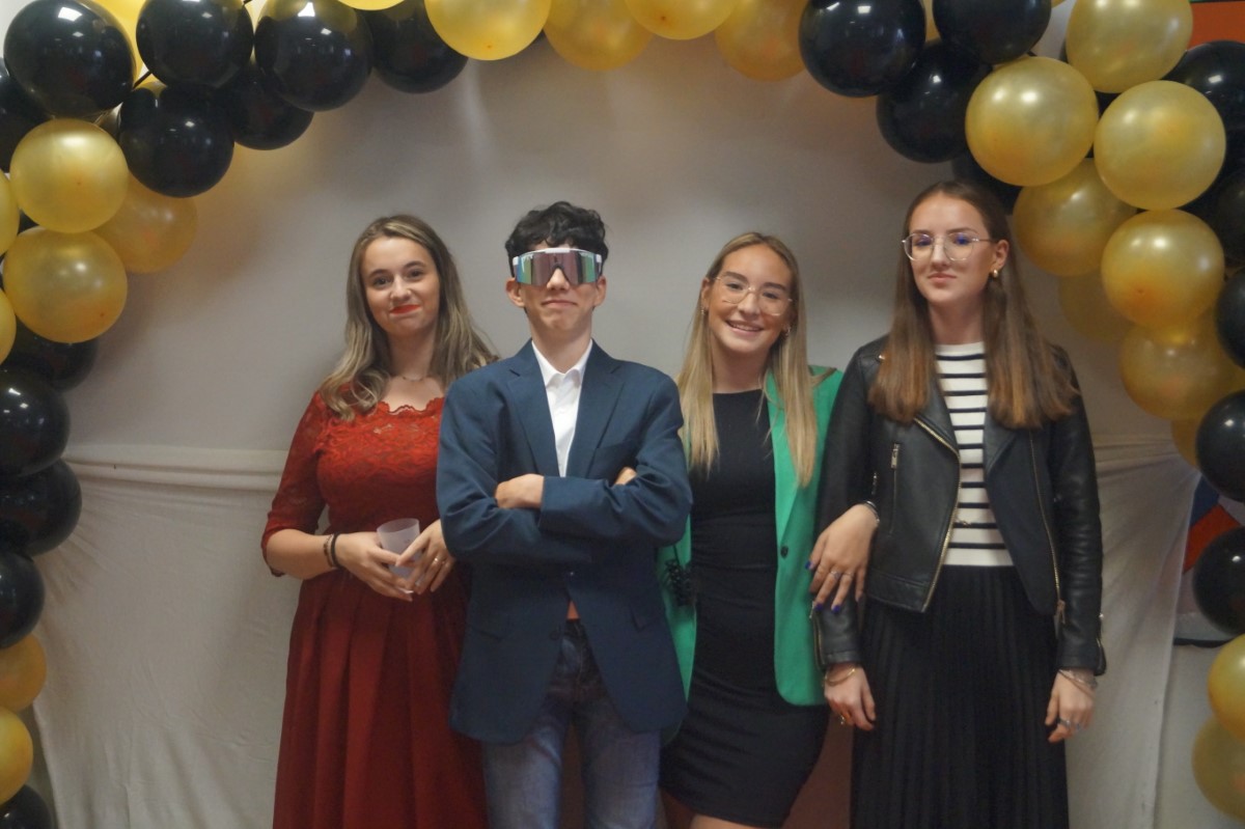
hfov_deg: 37.9
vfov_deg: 25.7
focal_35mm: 52
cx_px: 622
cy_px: 414
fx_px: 1815
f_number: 5
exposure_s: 1/125
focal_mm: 35
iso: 3200
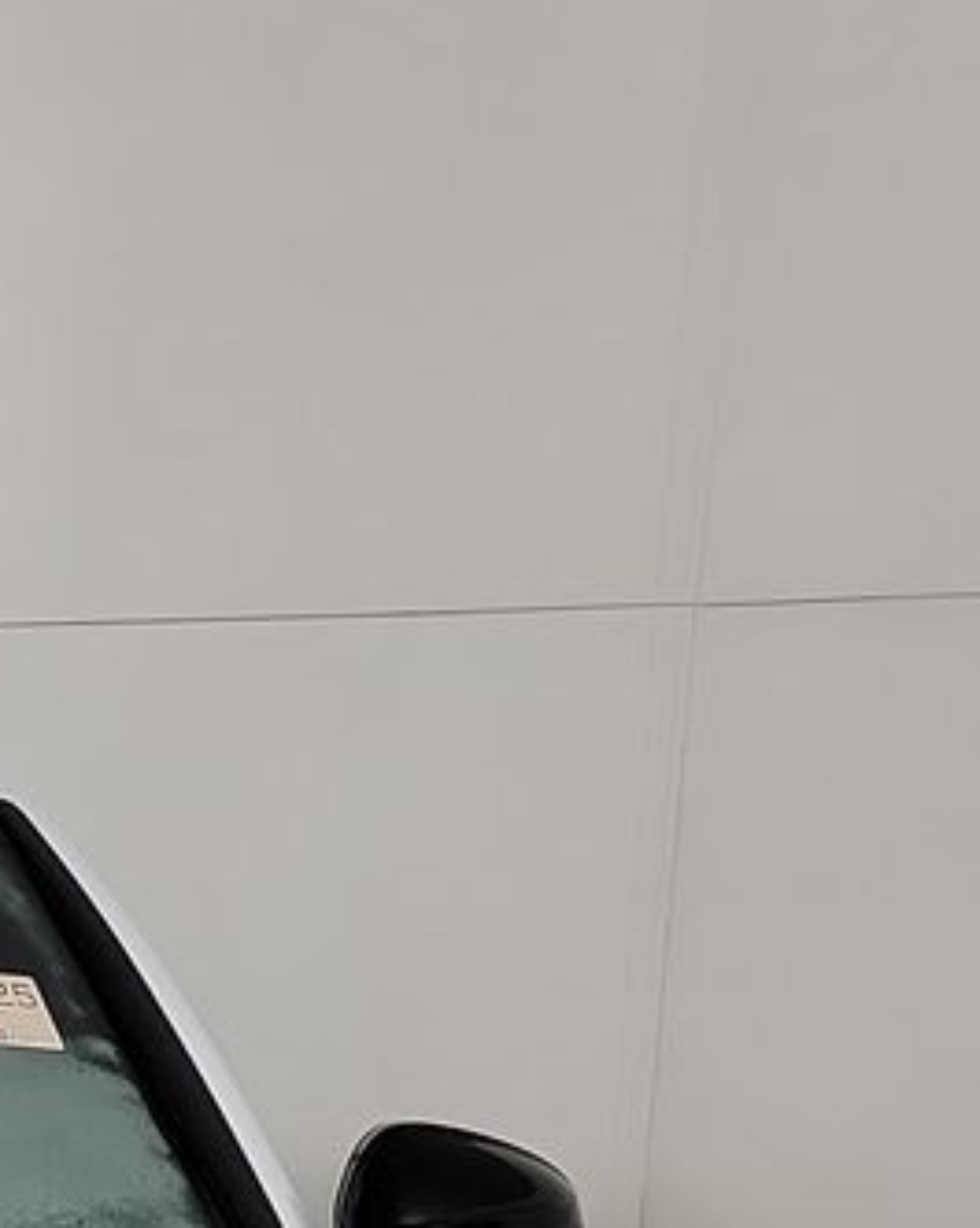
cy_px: 1968
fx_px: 4103
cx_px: -647
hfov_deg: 12.7
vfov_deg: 15.4
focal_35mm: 113
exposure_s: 1/59
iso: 64
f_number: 1.8
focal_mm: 6.7
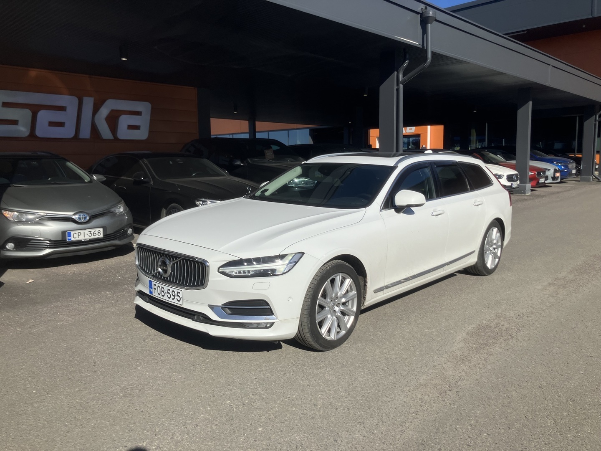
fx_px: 486
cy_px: 226
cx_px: 300
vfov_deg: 49.7
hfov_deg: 63.4
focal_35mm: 28
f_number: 1.8
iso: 32
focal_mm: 3.99
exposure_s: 1/5405
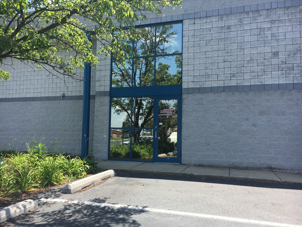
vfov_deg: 48.2
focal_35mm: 29
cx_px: 151
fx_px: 253
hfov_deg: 61.7
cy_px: 114
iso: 25
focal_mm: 4.15
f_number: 2.2
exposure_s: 1/801
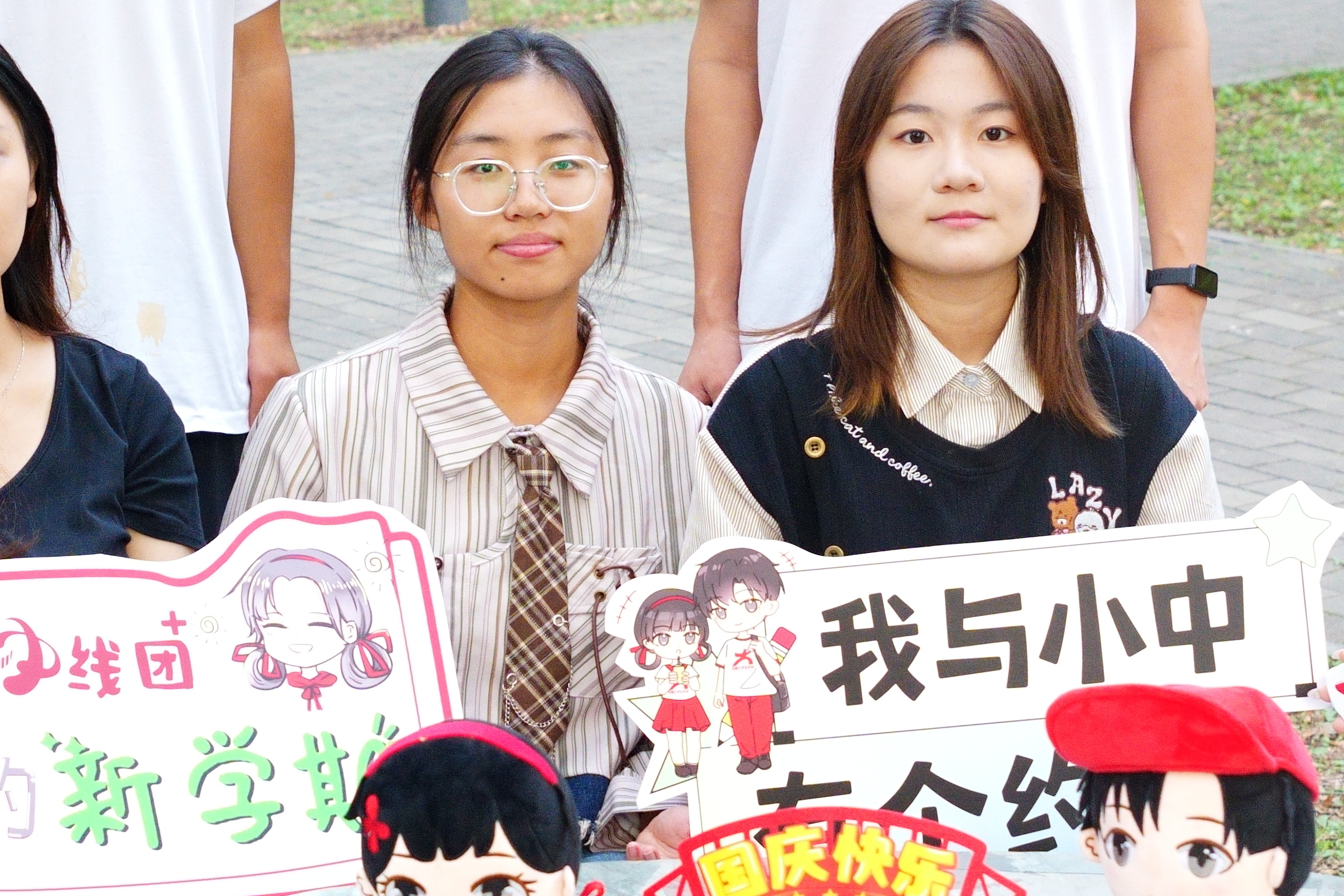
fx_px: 4496
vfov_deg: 11.4
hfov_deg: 17.0
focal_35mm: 120
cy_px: 297
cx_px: 469
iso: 1000
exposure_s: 1/80
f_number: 3.5
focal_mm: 31.3
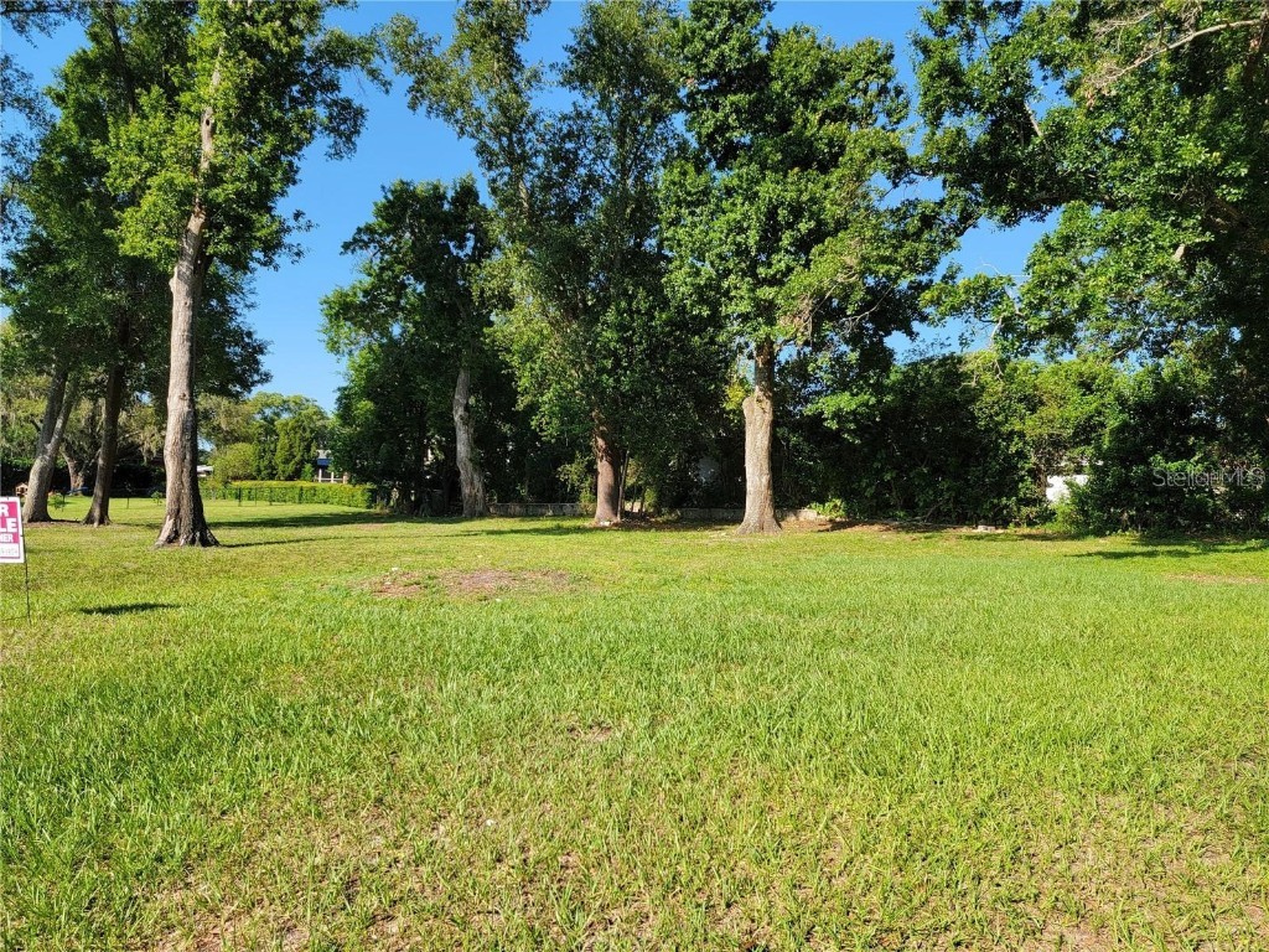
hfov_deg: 71.6
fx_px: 880
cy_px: 476
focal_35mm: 24
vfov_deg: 56.8
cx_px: 634
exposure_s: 1/476
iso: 16
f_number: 1.8
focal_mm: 6.7
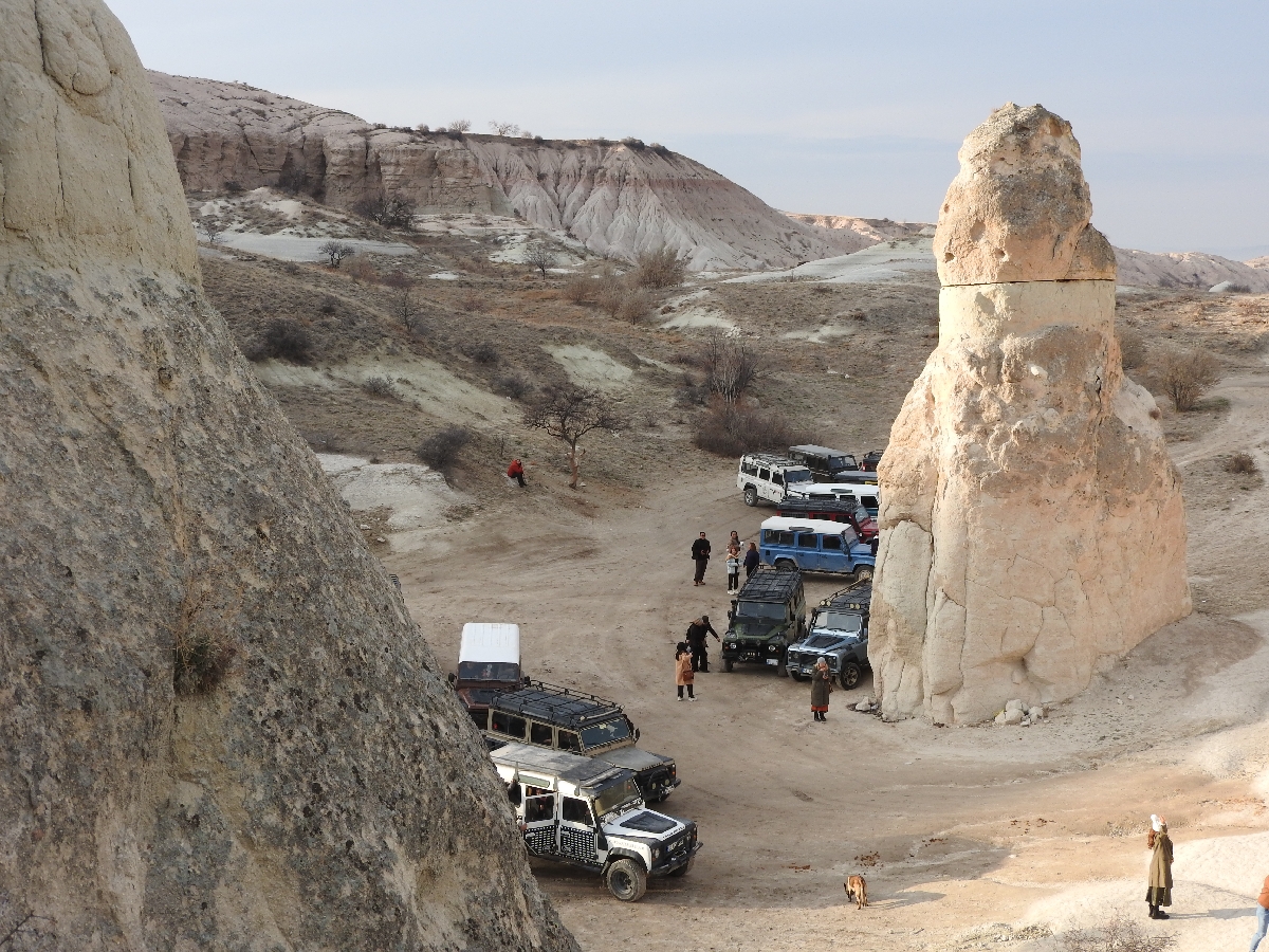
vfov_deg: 29.1
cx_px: 634
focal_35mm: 50
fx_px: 1833
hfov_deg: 38.2
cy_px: 476
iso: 100
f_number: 4
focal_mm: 9
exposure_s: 1/320
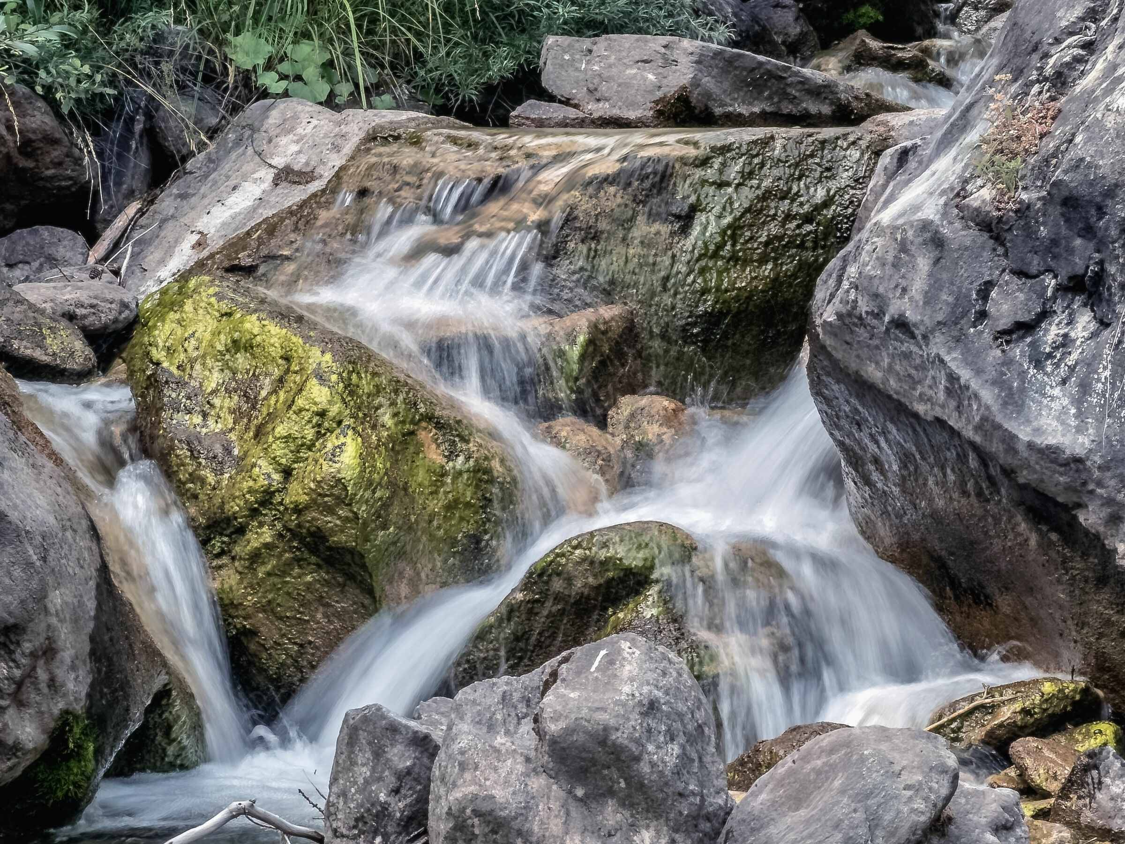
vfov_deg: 9.1
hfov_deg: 12.0
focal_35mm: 164
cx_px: 562
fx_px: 5330
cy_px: 422
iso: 200
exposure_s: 1/8
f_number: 22
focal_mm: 82
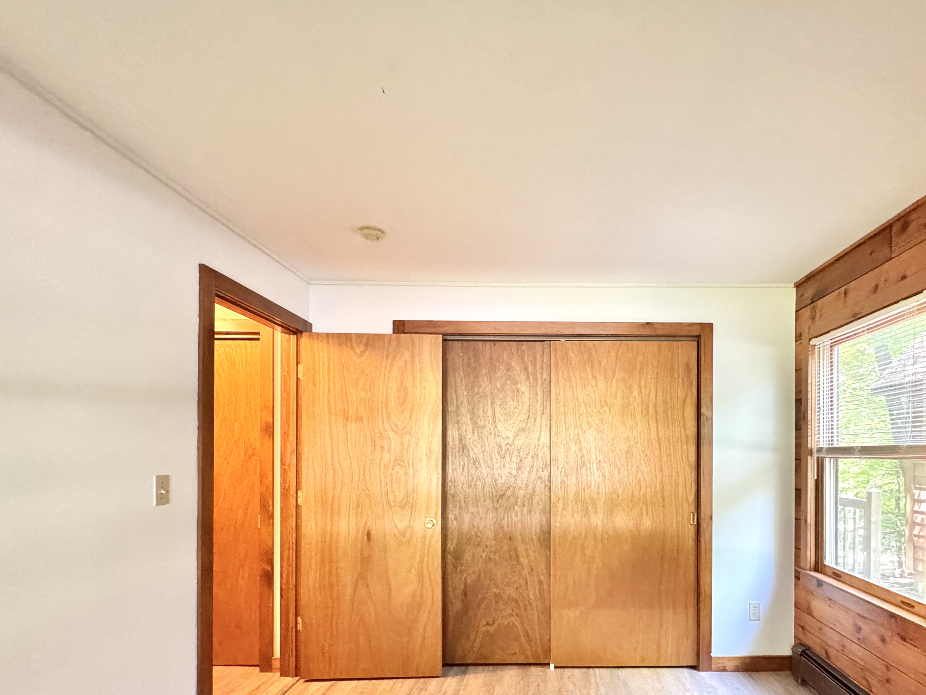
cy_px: 455
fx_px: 508
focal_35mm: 19
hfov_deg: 83.6
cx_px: 558
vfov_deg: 67.1
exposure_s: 1/60
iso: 1250
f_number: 2.2
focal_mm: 2.22
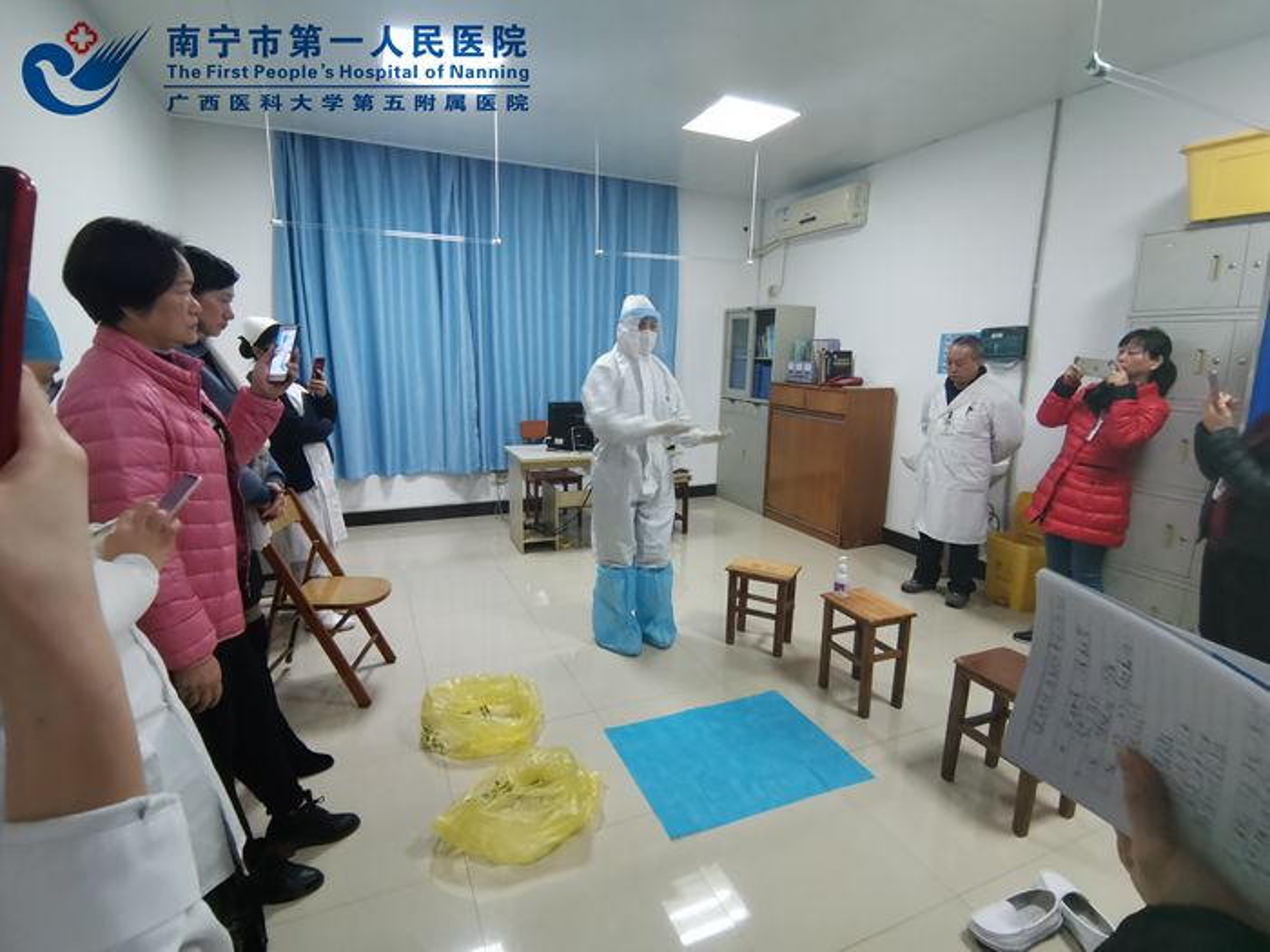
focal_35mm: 17
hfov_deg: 91.0
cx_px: 635
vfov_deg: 74.7
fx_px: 624
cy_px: 476
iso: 500
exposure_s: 1/20
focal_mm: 2.26
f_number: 2.2
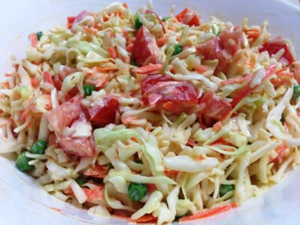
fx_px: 286
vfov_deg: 42.9
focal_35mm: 33
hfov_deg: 55.4
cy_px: 112
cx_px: 150
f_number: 2.4
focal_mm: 4.12
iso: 50
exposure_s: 1/24
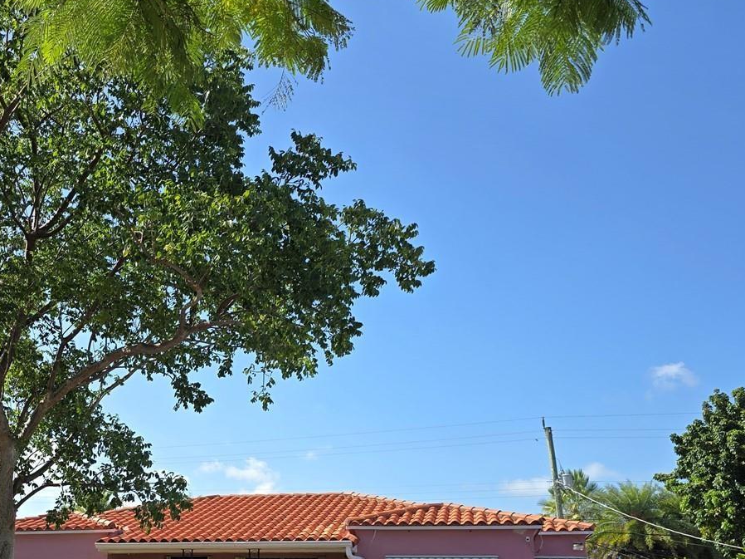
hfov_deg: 44.6
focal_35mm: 41
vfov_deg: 33.9
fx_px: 882
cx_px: 207
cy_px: 460
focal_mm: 6.3
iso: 12
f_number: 1.7
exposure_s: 1/518
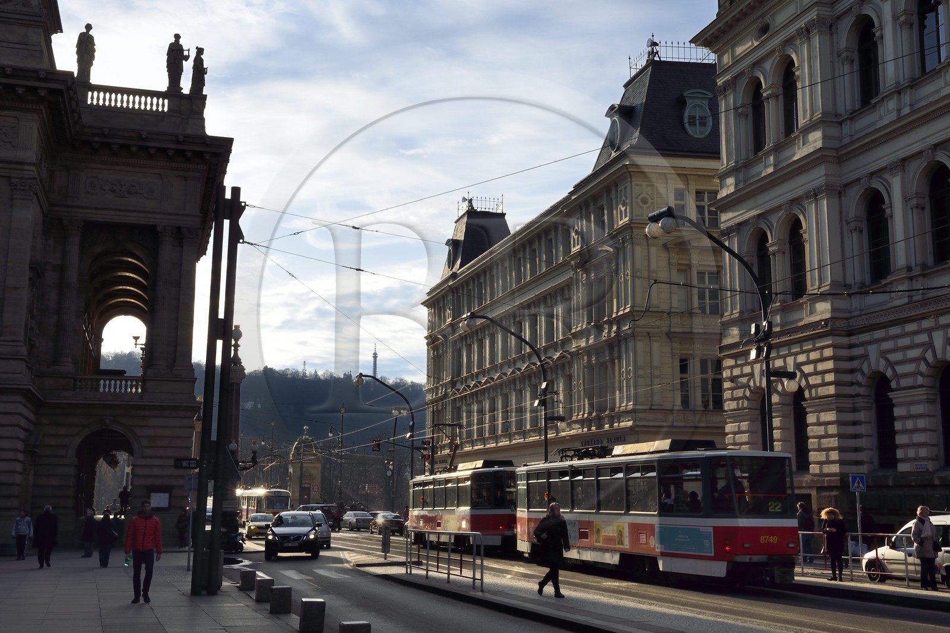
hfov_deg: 48.5
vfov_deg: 33.4
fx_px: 1055
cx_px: 475
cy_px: 316
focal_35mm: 40
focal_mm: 40
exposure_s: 1/200
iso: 200
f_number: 16
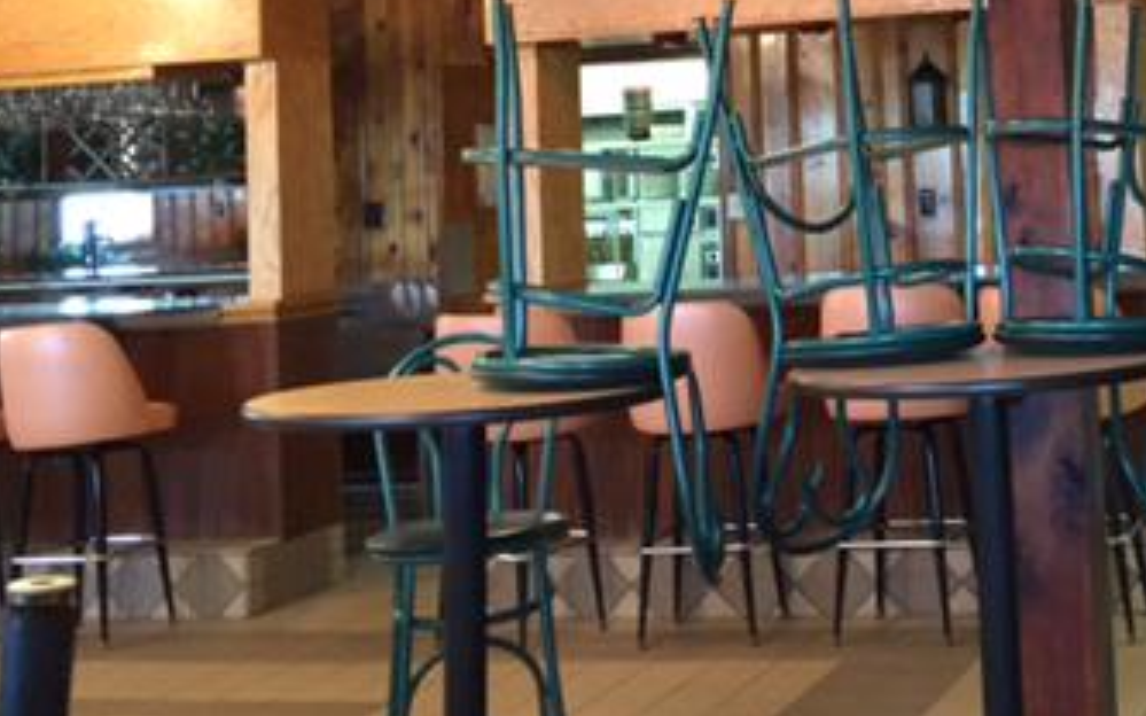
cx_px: 1077
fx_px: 1842
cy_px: 41
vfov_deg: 21.4
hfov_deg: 32.5
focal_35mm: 59
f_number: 2.2
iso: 250
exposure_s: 1/17
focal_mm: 4.15
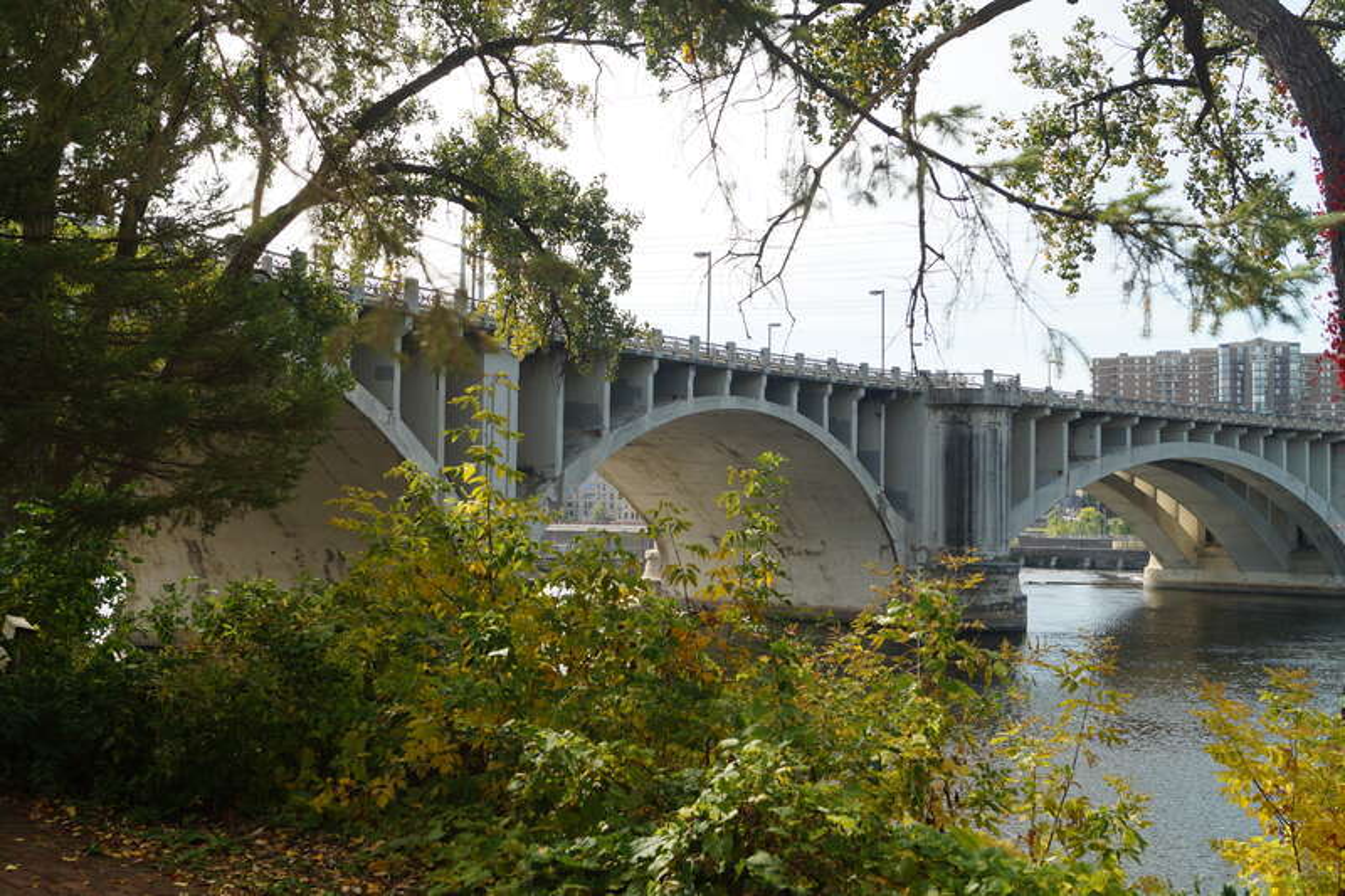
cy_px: 448
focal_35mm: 39
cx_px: 672
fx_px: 1457
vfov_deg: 34.2
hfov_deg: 49.6
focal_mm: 26
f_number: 7.1
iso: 100
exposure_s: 1/100
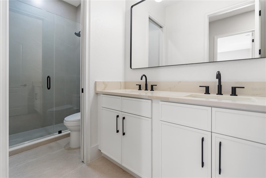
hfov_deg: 96.7
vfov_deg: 73.8
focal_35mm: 16
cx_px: 133
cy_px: 89
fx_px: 118
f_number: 2.8
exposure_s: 1/125
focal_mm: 16
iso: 400
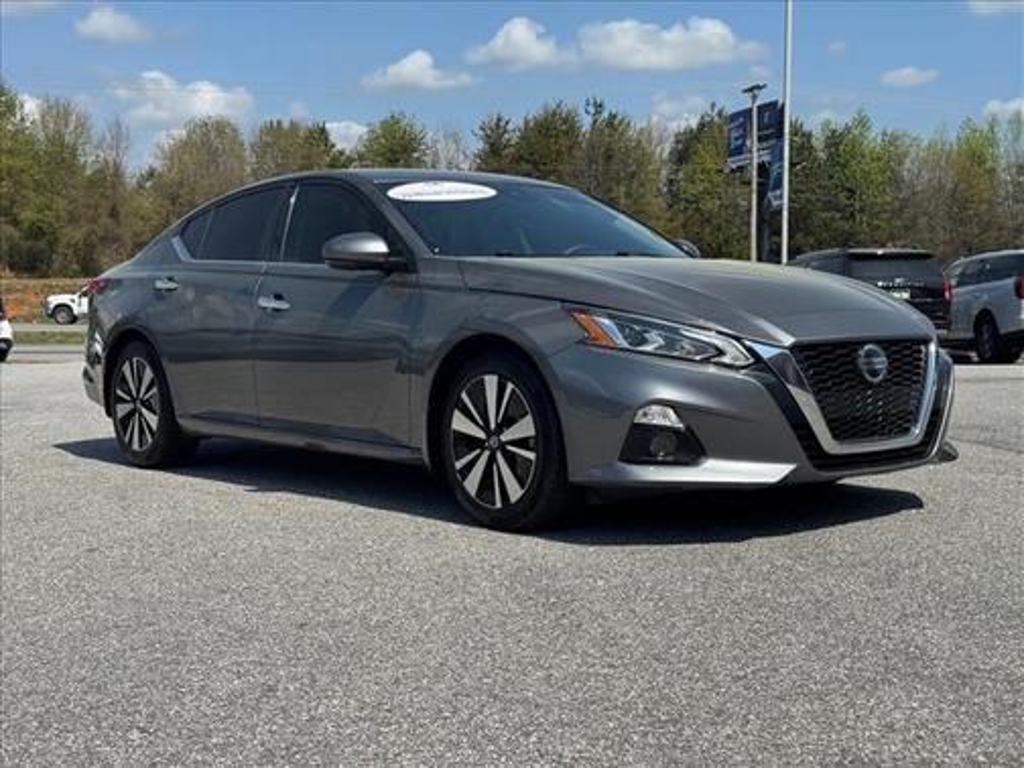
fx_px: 1420
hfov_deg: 39.7
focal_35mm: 48
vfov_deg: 30.3
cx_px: 512
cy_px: 384
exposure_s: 1/4975
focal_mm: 6.76
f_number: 1.78
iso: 64
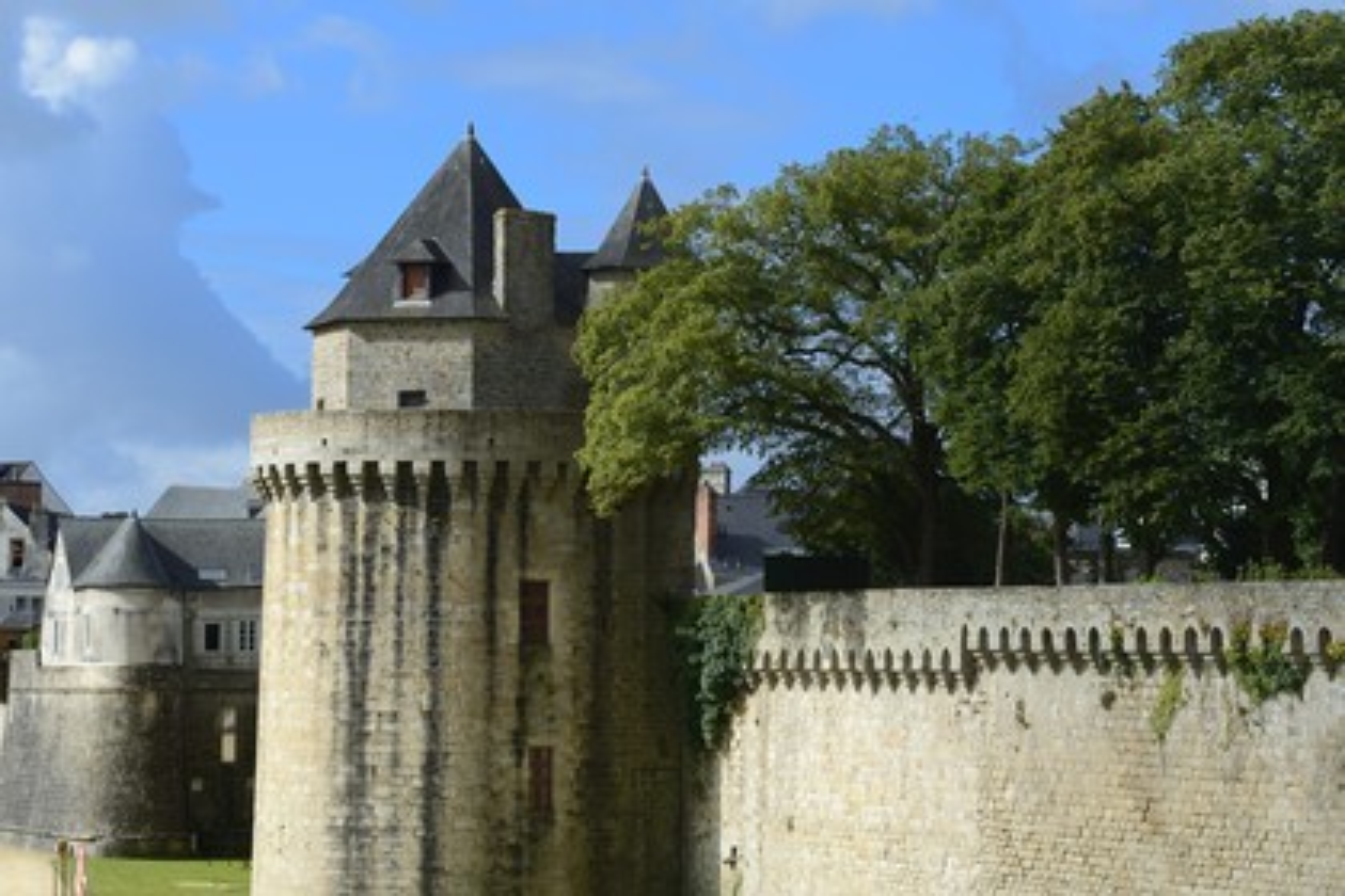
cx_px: 672
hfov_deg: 20.0
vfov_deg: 13.4
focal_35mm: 102
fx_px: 3811
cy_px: 448
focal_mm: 102
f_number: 14
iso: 200
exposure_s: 1/160
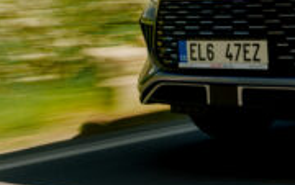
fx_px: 1030
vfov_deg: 10.0
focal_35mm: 128
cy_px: -71
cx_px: 320
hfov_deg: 15.9
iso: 64
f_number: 6.3
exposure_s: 1/15
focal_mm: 35
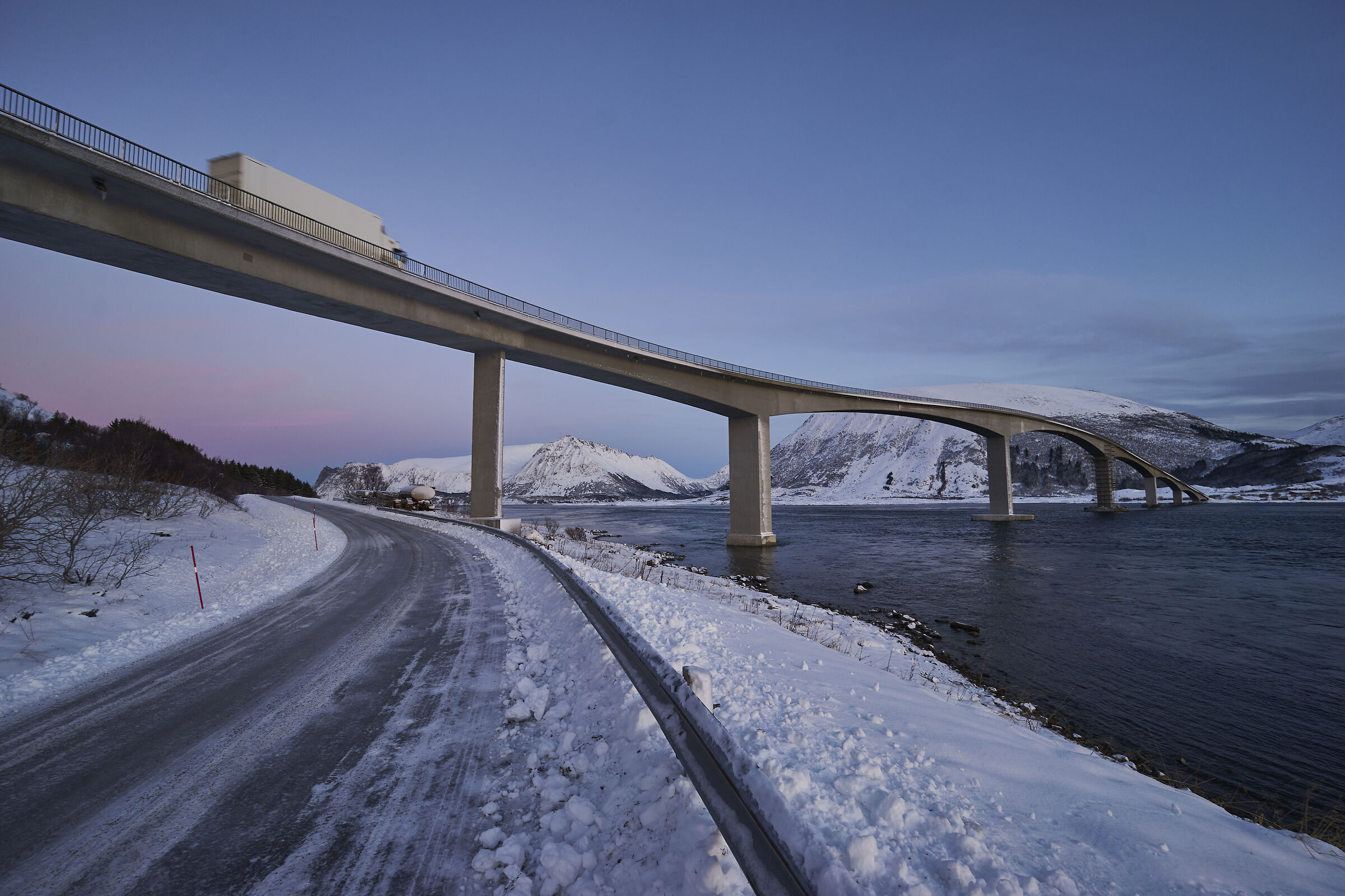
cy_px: 448
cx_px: 672
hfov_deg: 100.4
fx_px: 560
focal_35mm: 15
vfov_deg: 77.3
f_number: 5.6
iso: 200
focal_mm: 15
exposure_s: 1/40
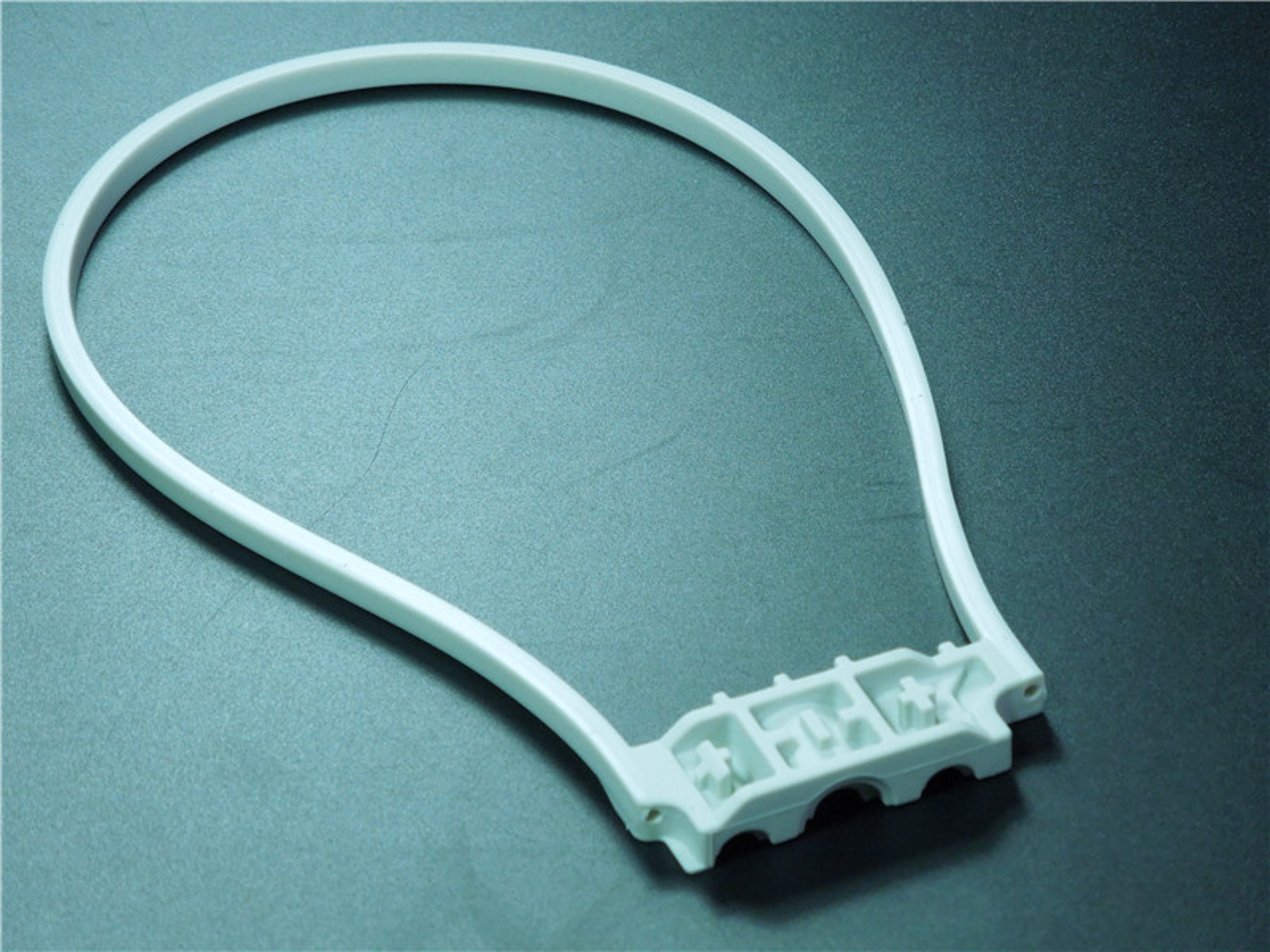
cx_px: 635
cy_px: 476
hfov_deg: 10.4
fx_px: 7007
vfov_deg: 7.8
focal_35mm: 191
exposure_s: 1/200
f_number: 5
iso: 720
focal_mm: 34.4
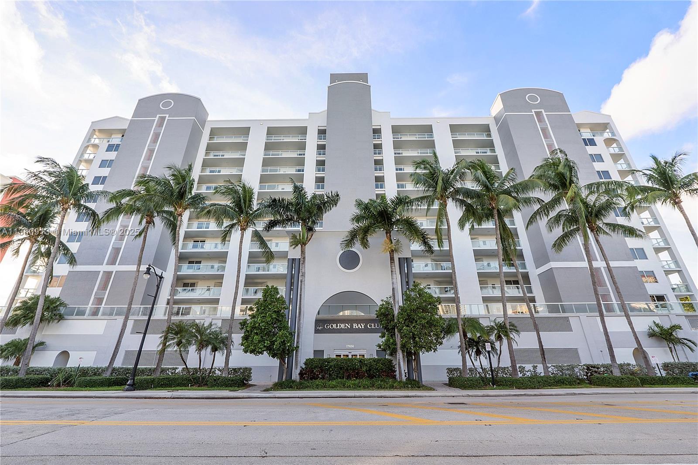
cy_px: 232
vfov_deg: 77.3
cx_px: 349
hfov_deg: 100.4
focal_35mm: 15
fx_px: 291
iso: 200
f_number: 9
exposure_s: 1/125
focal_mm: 10
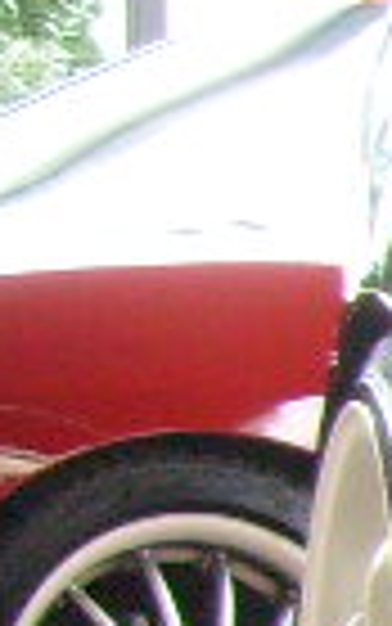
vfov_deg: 7.5
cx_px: 2149
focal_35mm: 274
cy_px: 1085
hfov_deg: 4.1
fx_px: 4679
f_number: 2.8
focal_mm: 5.8
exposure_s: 1/45
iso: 100
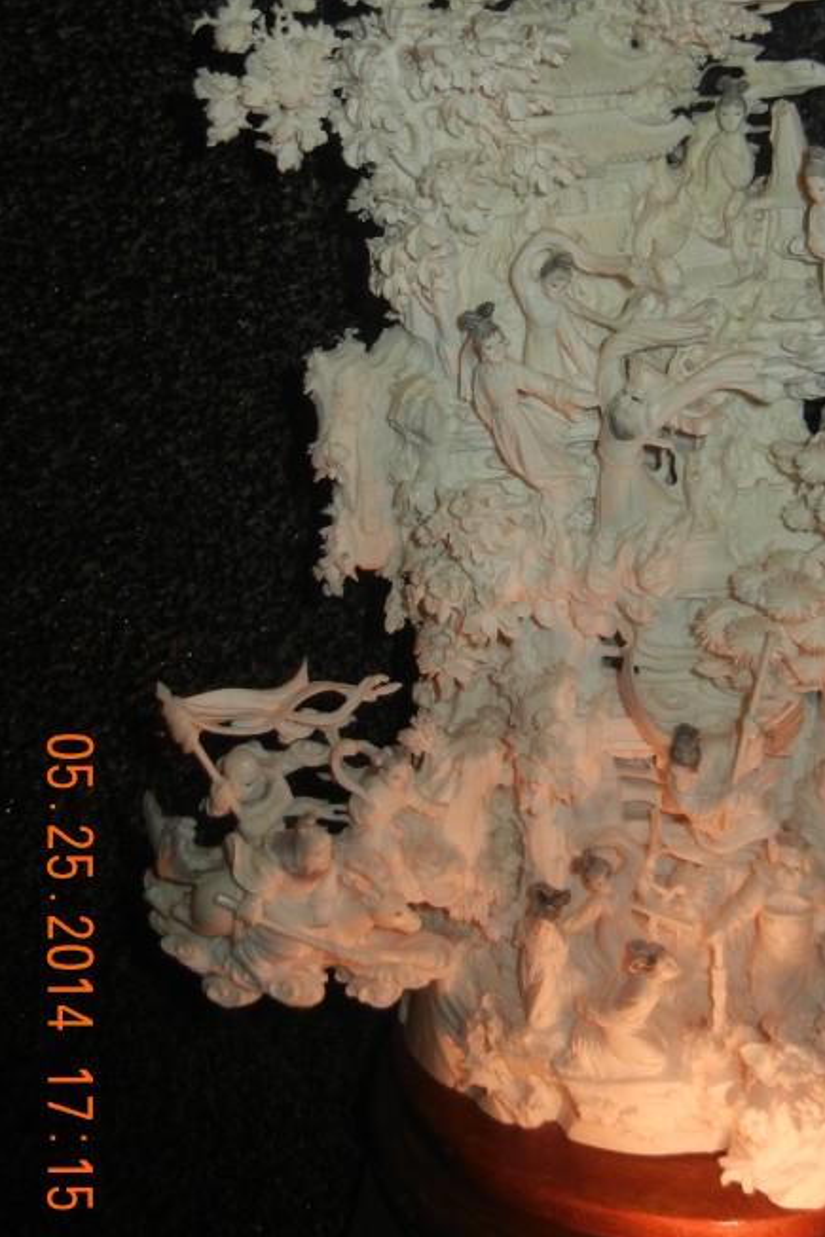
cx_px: 647
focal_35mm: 49
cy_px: 359
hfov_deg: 27.1
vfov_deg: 39.6
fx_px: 1683
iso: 200
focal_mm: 5.4
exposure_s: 1/30
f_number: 3.5
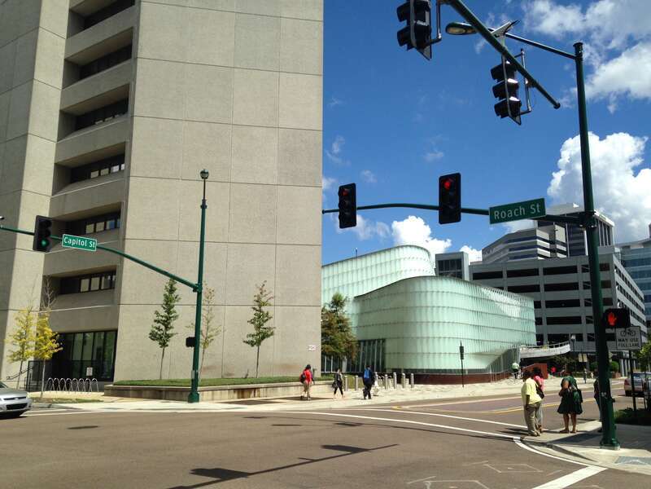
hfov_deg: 55.4
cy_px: 244
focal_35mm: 33
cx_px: 326
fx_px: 621
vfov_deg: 42.9
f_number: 2.4
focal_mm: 4.12
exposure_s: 1/2169
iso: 50
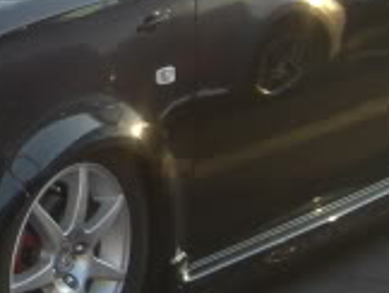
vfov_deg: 9.8
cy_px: -34
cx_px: -94
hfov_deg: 12.8
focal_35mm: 150
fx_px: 1688
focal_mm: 7.9
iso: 80
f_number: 2.8
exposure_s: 1/125
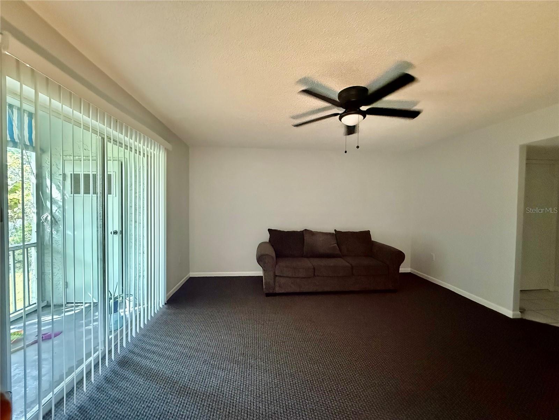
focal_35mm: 14
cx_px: 280
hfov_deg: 102.1
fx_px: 226
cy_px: 210
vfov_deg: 85.7
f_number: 2.2
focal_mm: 2.22
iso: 1250
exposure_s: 1/40
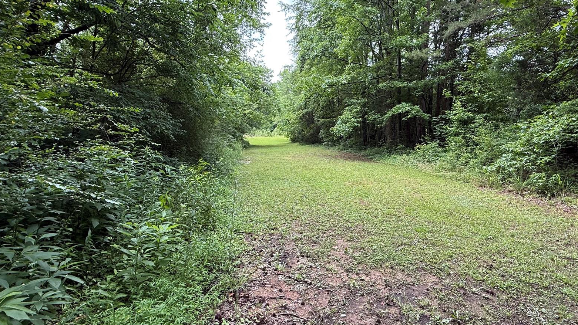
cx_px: 332
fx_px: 307
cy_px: 133
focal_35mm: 20
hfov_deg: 86.0
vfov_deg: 55.6
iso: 50
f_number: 2.2
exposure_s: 1/127
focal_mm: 2.22
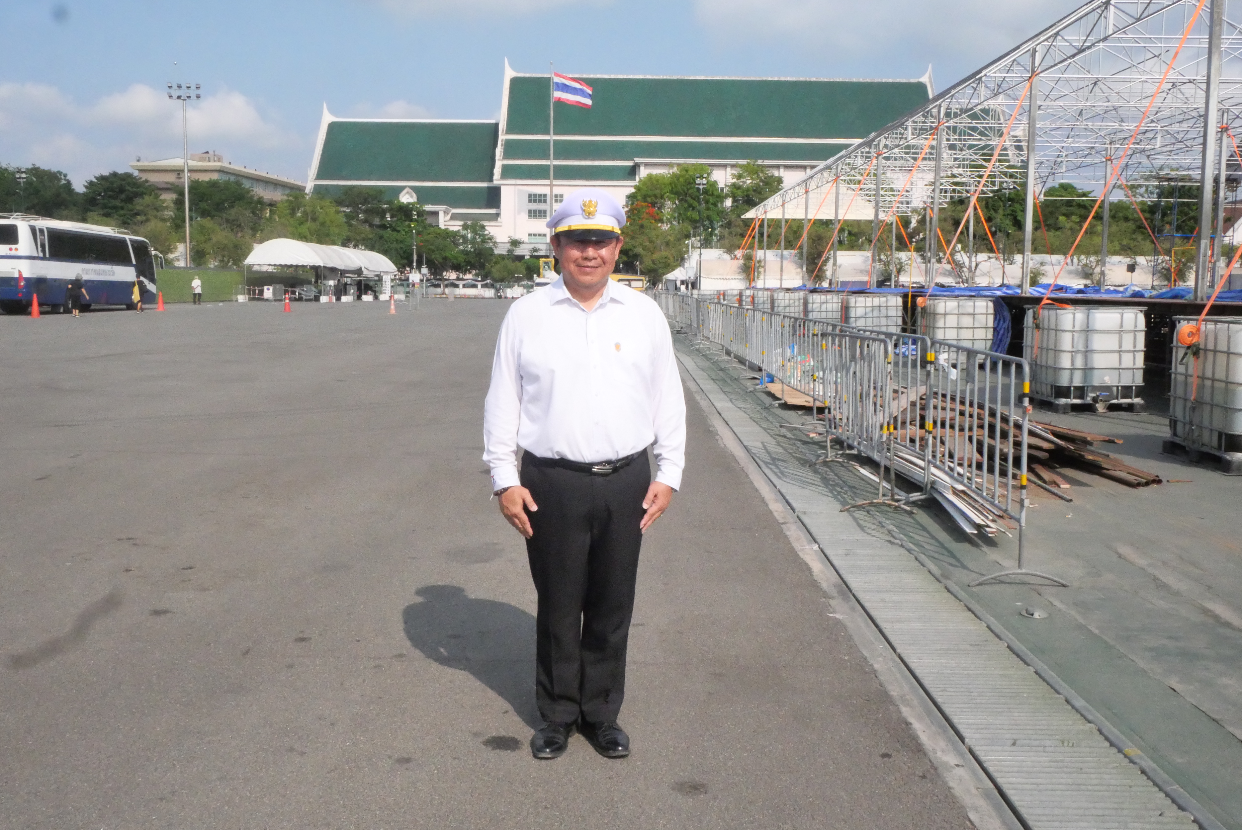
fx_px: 1208
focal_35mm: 35
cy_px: 415
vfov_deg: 37.9
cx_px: 621
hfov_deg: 54.4
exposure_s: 1/1300
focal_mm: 17
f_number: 22
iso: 4000
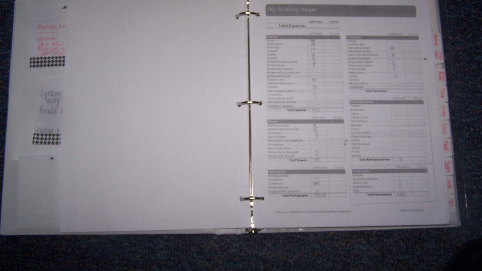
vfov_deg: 28.2
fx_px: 537
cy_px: 101
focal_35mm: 42
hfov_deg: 48.4
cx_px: 243
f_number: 2.8
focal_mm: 6.3
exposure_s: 1/60
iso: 80
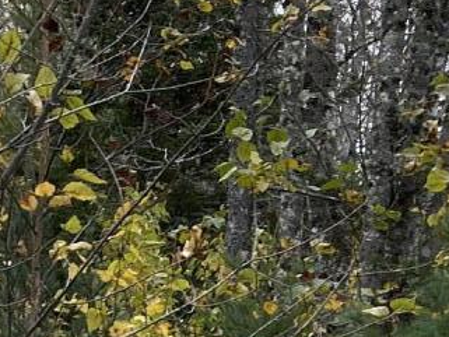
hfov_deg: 11.9
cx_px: -111
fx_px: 2102
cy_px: 615
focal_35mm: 162
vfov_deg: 8.8
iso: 50
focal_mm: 5.7
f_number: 1.5
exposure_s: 1/121
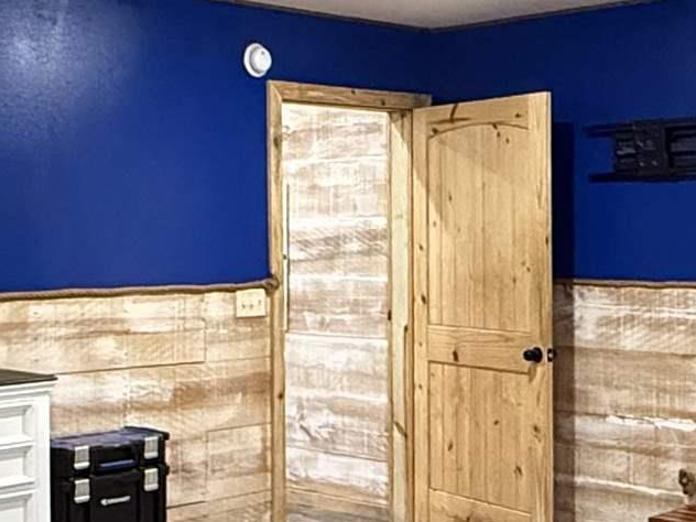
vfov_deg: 21.6
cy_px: 247
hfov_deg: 28.5
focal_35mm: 68
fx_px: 1367
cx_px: 298
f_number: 2.2
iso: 1000
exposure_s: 1/60
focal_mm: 2.22
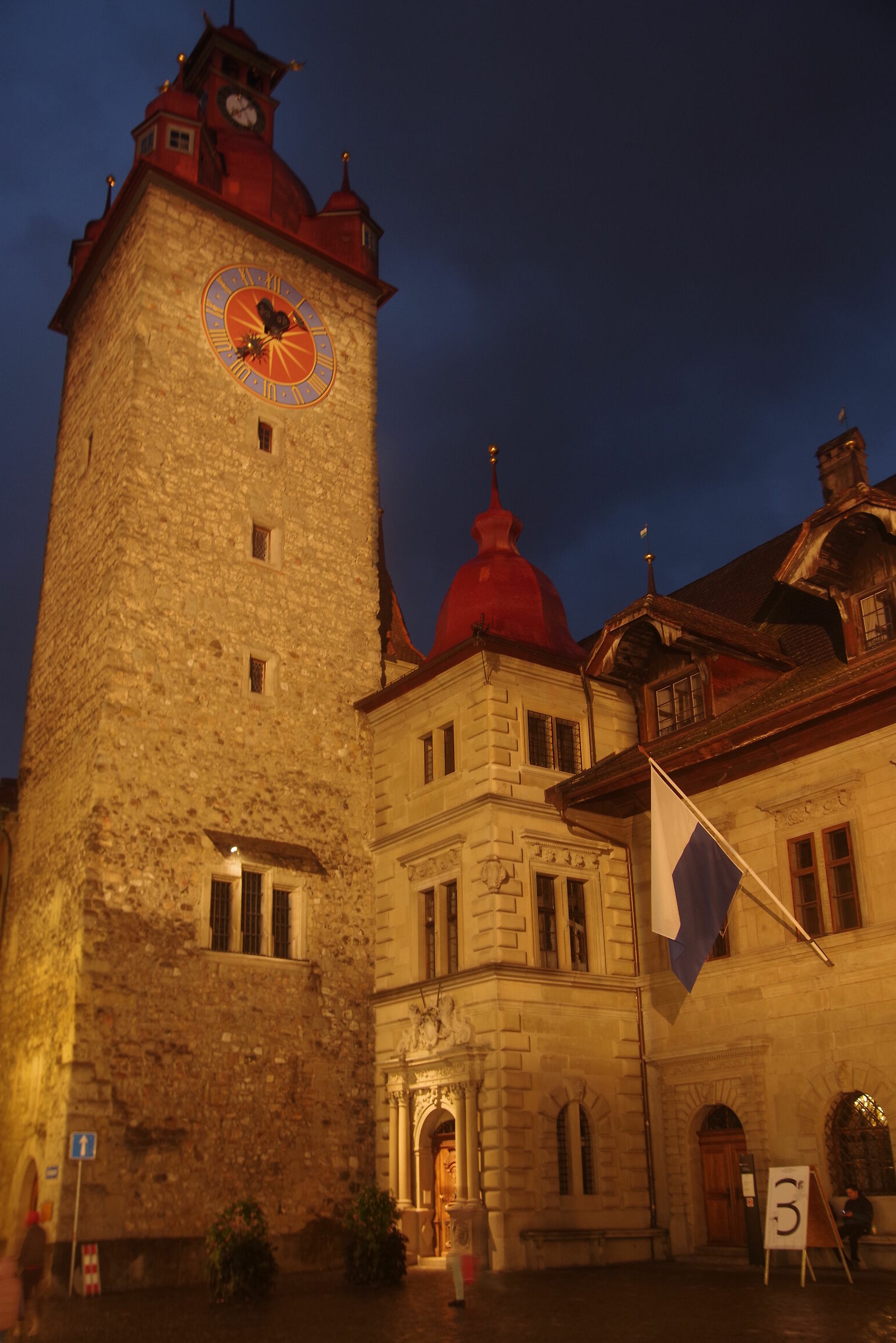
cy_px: 682
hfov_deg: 38.9
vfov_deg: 55.8
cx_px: 454
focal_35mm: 34
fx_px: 1269
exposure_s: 1/2.5
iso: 400
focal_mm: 21.88
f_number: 2.8
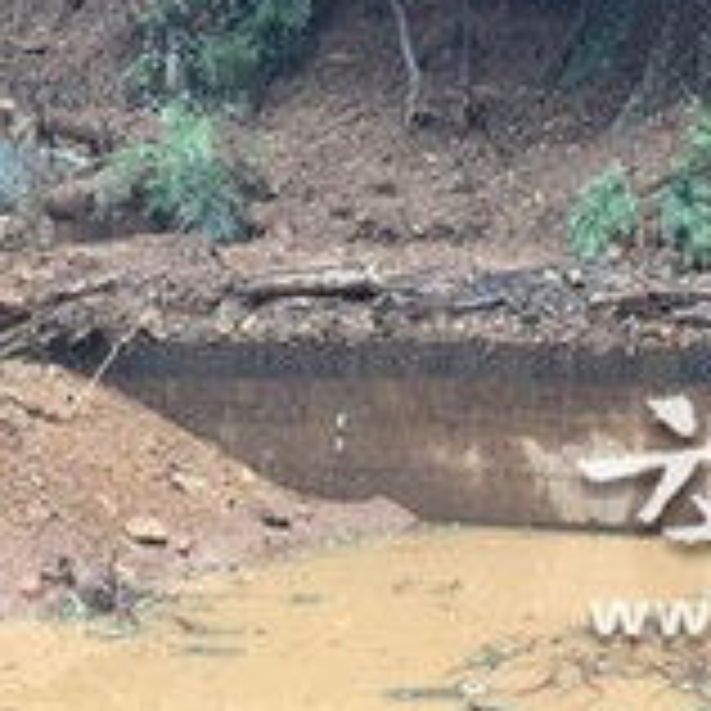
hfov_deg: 19.5
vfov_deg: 19.3
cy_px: 146
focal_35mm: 89
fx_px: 2068
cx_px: 364
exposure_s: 1/119
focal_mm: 4.15
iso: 32
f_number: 2.2
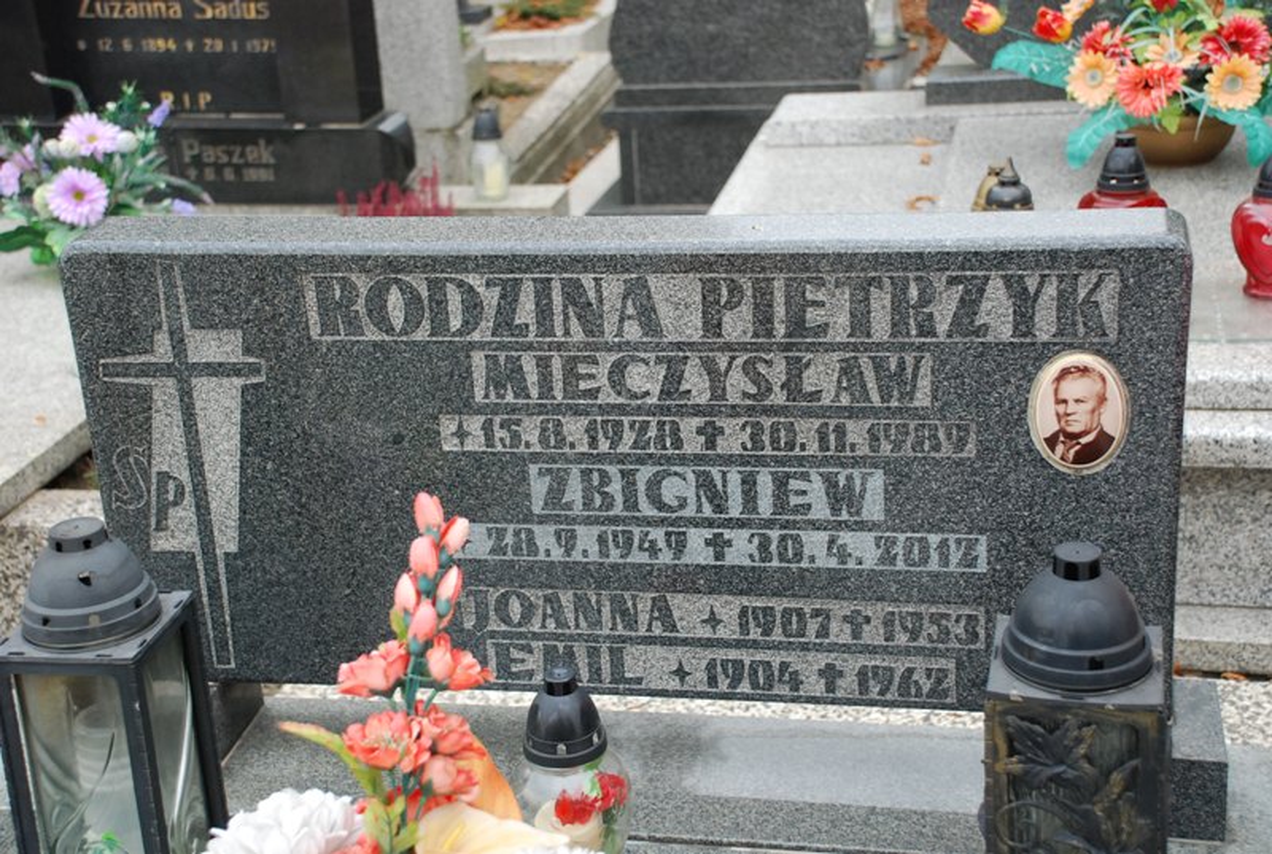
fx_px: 2018
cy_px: 427
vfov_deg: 23.9
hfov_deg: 35.0
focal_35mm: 57
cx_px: 636
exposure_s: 1/60
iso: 500
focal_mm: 38
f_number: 5
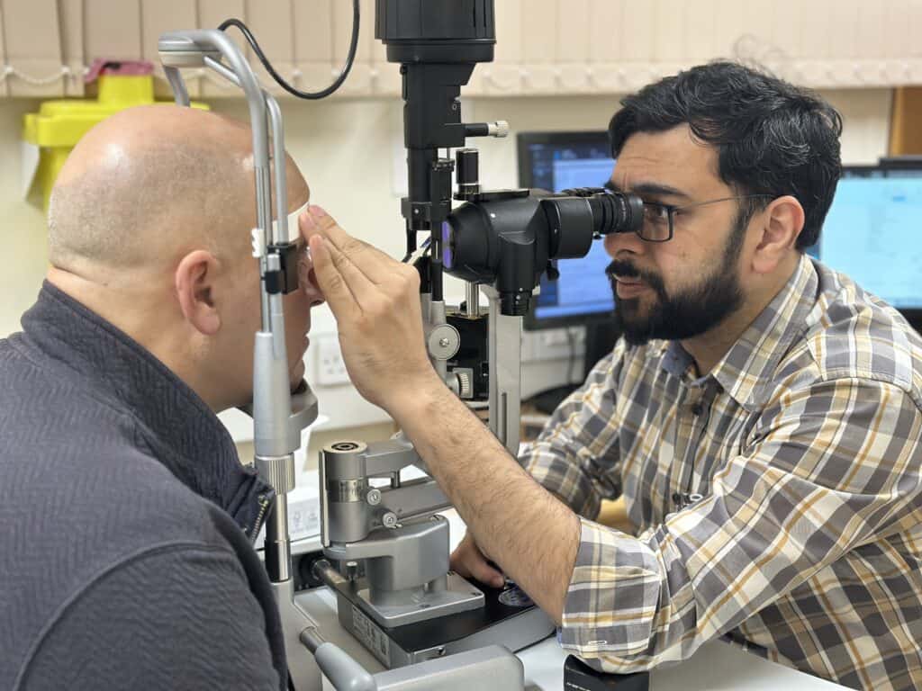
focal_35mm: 48
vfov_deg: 30.3
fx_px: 1278
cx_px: 461
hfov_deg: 39.7
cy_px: 346
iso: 160
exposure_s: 1/50
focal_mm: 6.86
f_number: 1.78
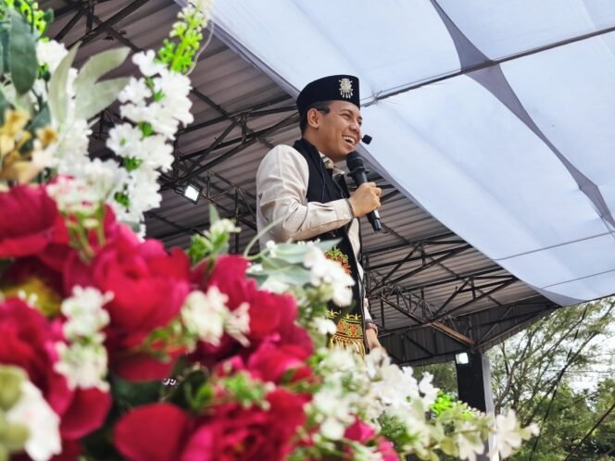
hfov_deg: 41.2
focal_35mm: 46
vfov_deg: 31.5
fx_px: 817
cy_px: 230
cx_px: 308
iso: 50
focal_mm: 6.18
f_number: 1.65
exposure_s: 1/530
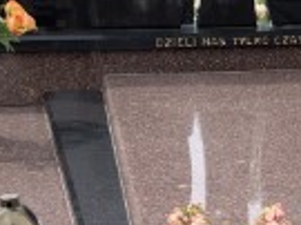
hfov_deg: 15.8
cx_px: 270
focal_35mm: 123
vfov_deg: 12.0
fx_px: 1069
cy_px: 107
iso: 25
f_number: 1.8
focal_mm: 4.25
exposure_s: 1/687
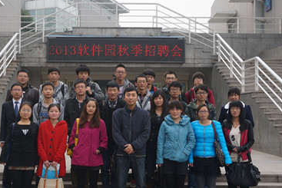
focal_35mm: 53
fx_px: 415
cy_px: 103
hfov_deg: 37.3
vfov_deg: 25.5
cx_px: 107
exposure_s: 1/100
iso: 100
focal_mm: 26
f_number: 7.1
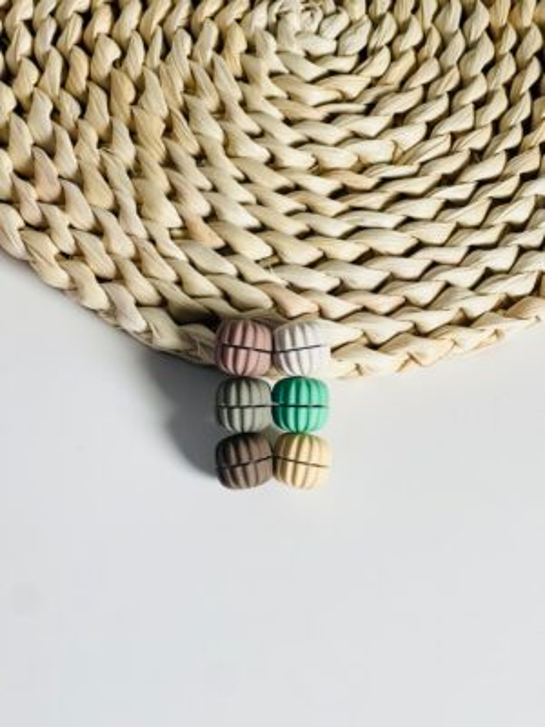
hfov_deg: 22.9
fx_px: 1344
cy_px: 364
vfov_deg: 30.3
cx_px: 272
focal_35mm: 64
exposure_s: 1/121
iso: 50
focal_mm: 7.5
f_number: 2.2
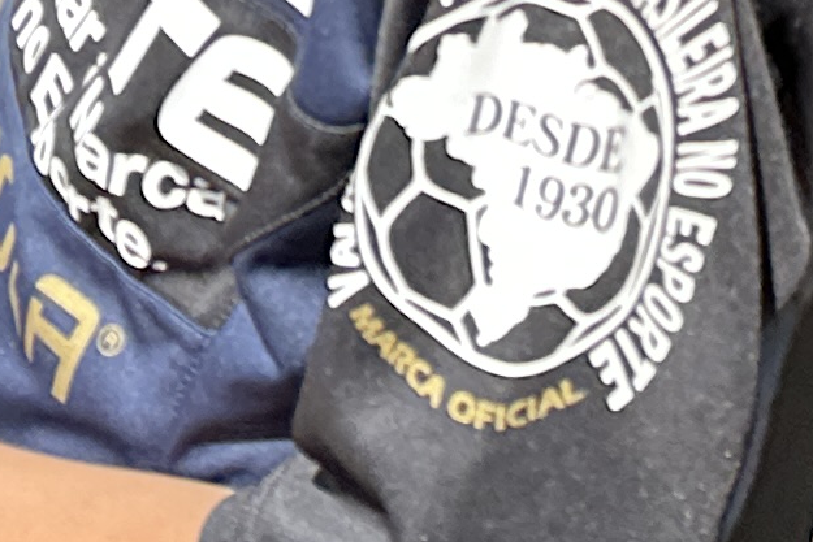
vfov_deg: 7.3
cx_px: 523
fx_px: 3637
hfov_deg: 12.7
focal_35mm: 161
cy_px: -1245
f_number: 1.78
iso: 80
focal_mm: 6.86
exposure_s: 1/903
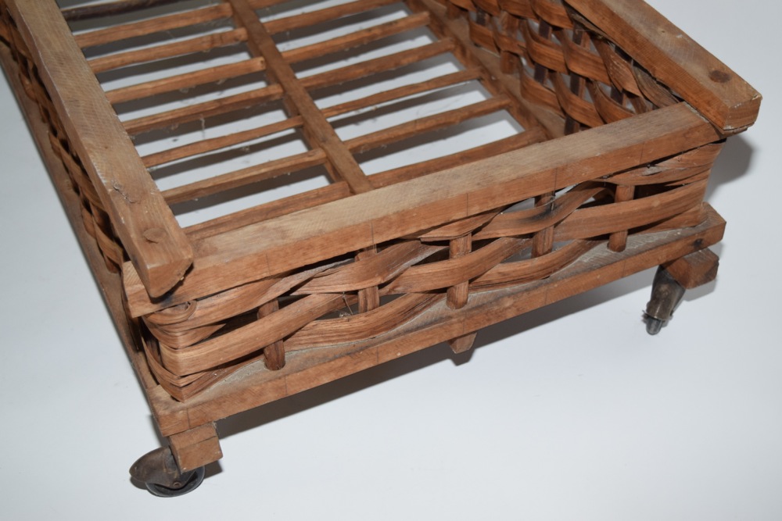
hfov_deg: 36.9
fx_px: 1173
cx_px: 391
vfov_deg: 25.1
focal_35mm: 54
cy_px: 260
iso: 450
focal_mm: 36
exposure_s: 1/60
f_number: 4.8
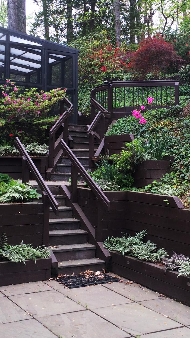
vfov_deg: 39.8
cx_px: 134
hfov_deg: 22.9
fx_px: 466
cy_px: 153
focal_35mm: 52
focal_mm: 4.15
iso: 32
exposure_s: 1/234
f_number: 2.2
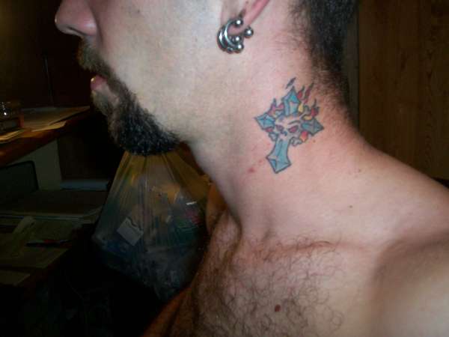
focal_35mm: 36
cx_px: 224
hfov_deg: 51.4
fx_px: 467
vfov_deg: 39.7
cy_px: 168
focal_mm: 5.9
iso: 140
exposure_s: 1/64
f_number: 4.5
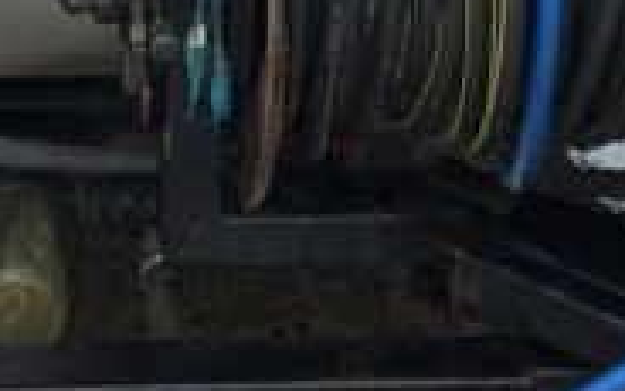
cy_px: -194
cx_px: 319
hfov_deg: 12.2
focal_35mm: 171
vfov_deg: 7.5
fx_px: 2913
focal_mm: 3
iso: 32
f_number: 1.8
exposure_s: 1/122
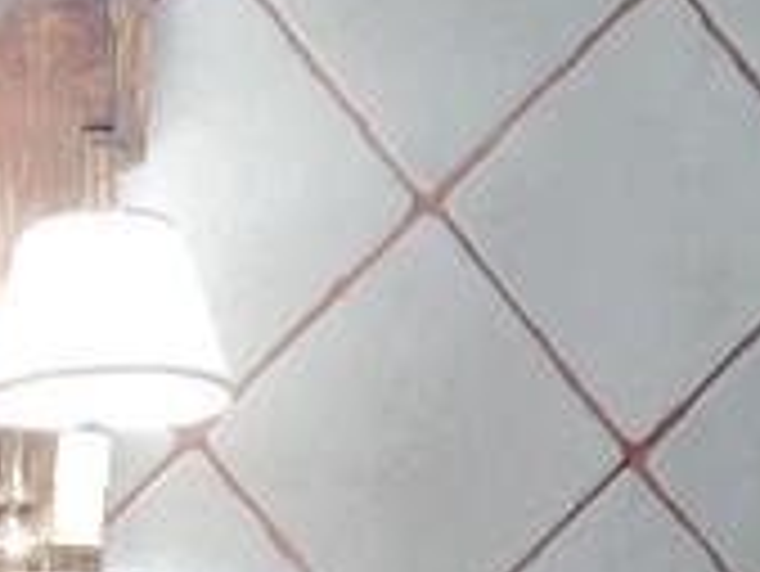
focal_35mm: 170
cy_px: 1394
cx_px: -337
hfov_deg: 11.2
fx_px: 3735
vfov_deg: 8.0
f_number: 1.8
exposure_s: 1/33.3
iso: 1050
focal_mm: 4.22
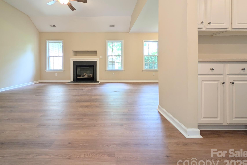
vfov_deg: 76.3
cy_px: 64
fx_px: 103
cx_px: 111
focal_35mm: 15
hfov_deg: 100.0
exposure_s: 1/30
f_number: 1.95
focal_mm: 2.23
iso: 50
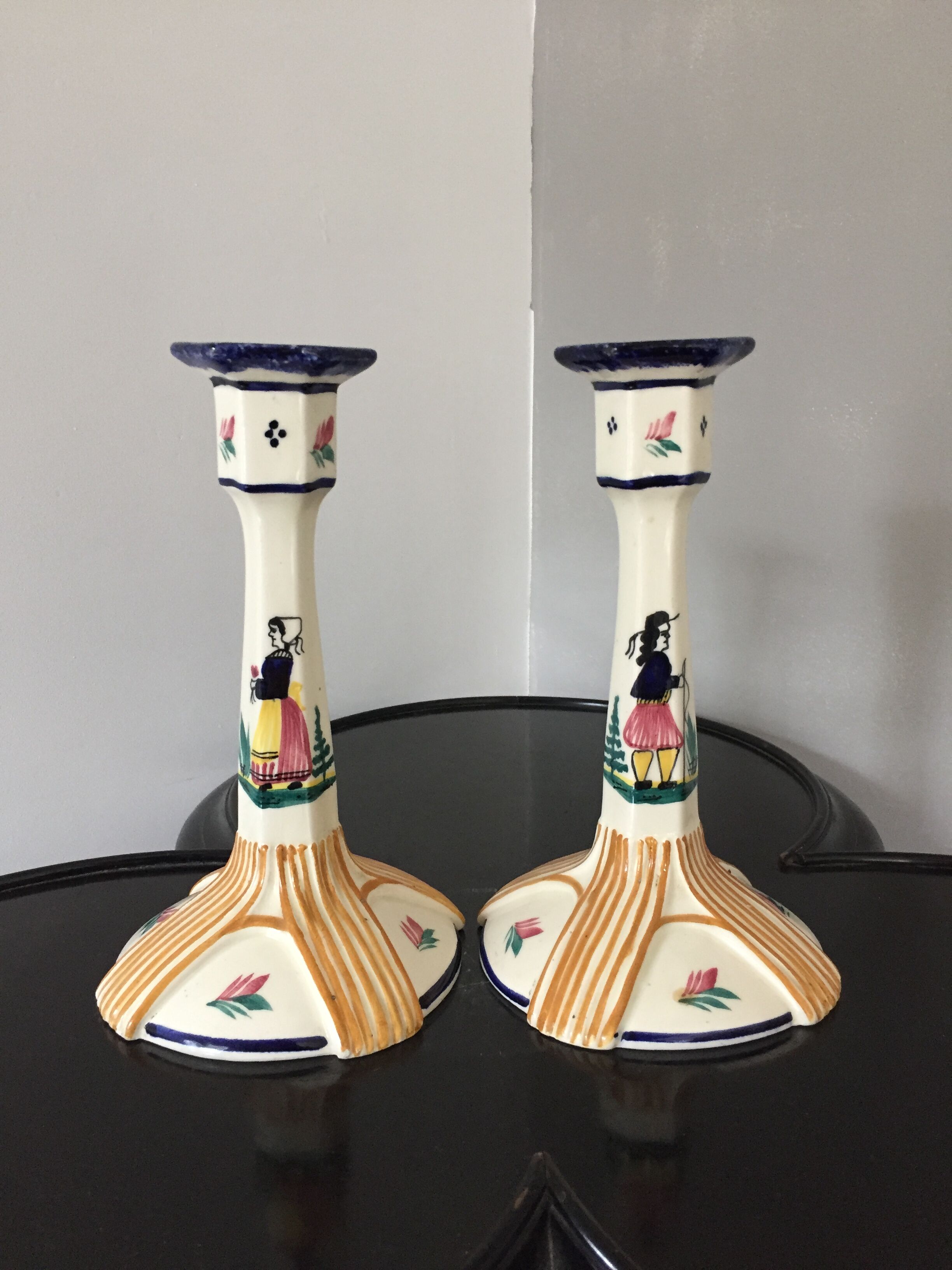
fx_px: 1063
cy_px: 635
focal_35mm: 29
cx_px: 476
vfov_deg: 61.7
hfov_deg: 48.2
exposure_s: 1/33
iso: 250
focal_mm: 4.15
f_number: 2.2
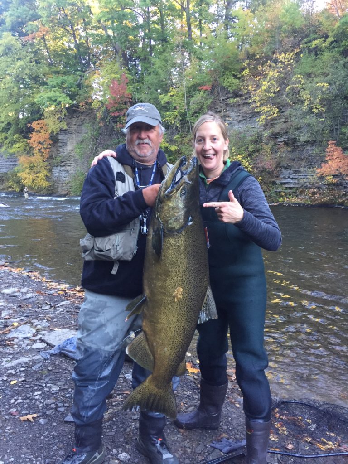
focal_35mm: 29
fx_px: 389
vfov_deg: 61.7
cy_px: 232
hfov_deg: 48.2
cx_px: 174
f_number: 2.2
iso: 50
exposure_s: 1/30
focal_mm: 4.15
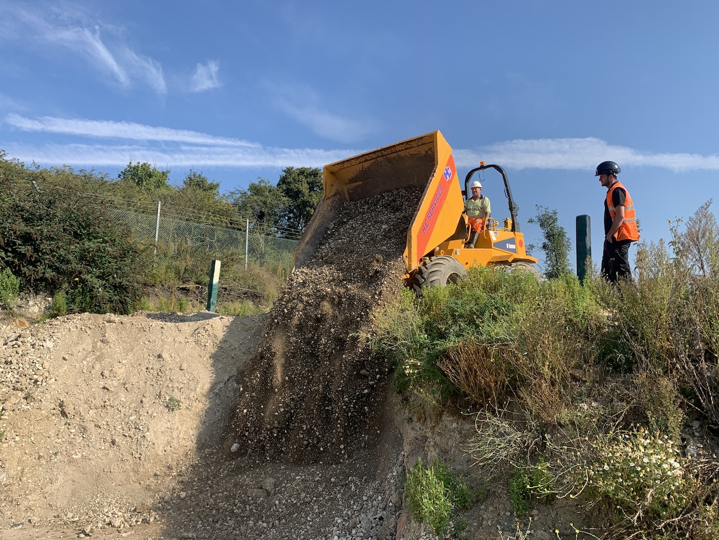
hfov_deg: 67.3
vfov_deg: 53.1
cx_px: 360
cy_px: 270
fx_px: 540
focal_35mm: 26
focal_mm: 4.25
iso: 25
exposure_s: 1/1748
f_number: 1.8
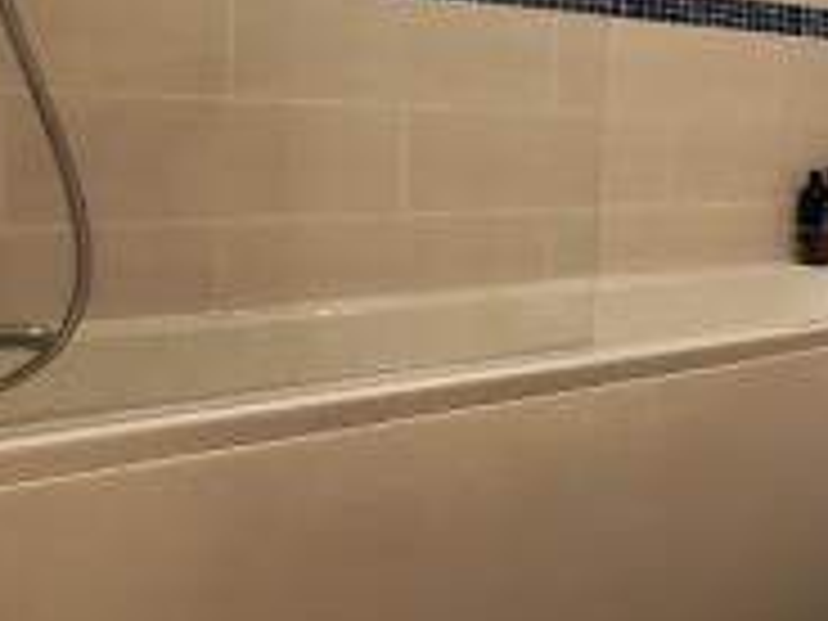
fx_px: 909
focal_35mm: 38
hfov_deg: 34.5
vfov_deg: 36.2
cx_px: 1078
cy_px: 110
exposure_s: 1/20
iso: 800
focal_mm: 1.82
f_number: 2
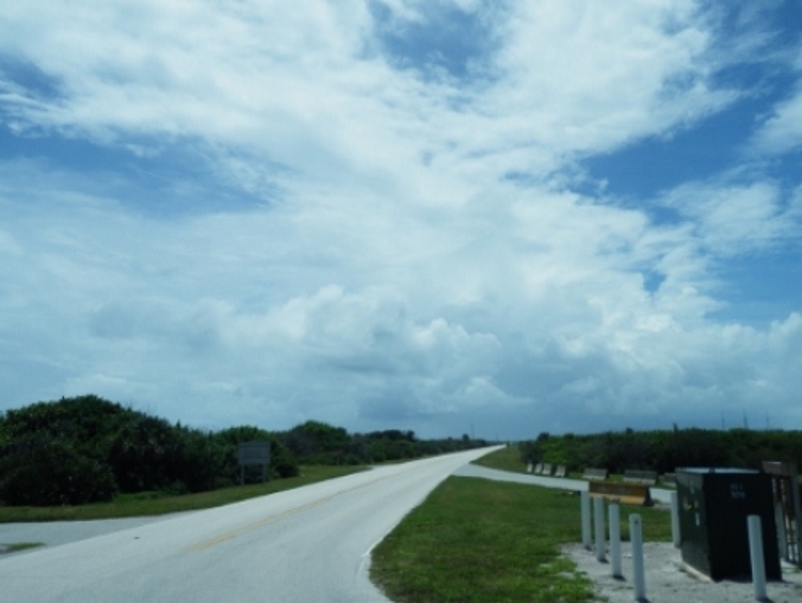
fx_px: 742
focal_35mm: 32
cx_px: 401
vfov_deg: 44.2
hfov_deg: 56.8
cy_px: 302
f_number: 3.4
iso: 80
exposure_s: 1/800
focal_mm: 5.8
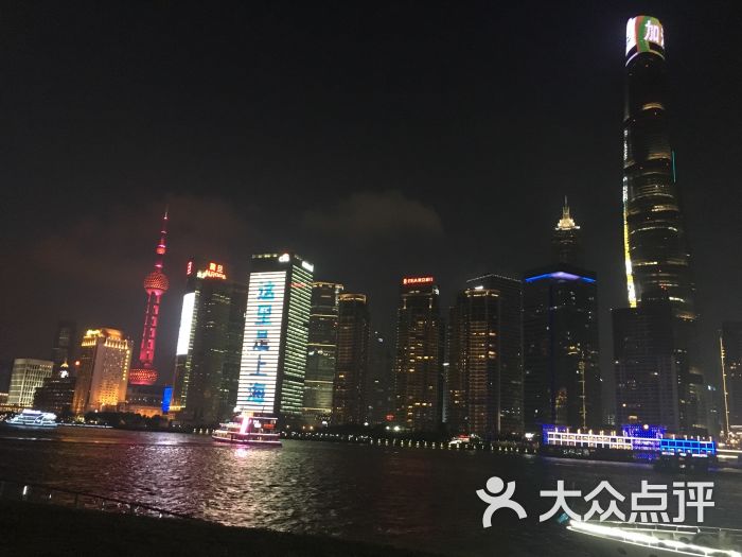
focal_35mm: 29
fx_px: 622
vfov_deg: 48.2
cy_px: 278
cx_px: 371
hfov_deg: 61.7
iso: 320
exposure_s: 1/17
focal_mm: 4.15
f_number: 2.2
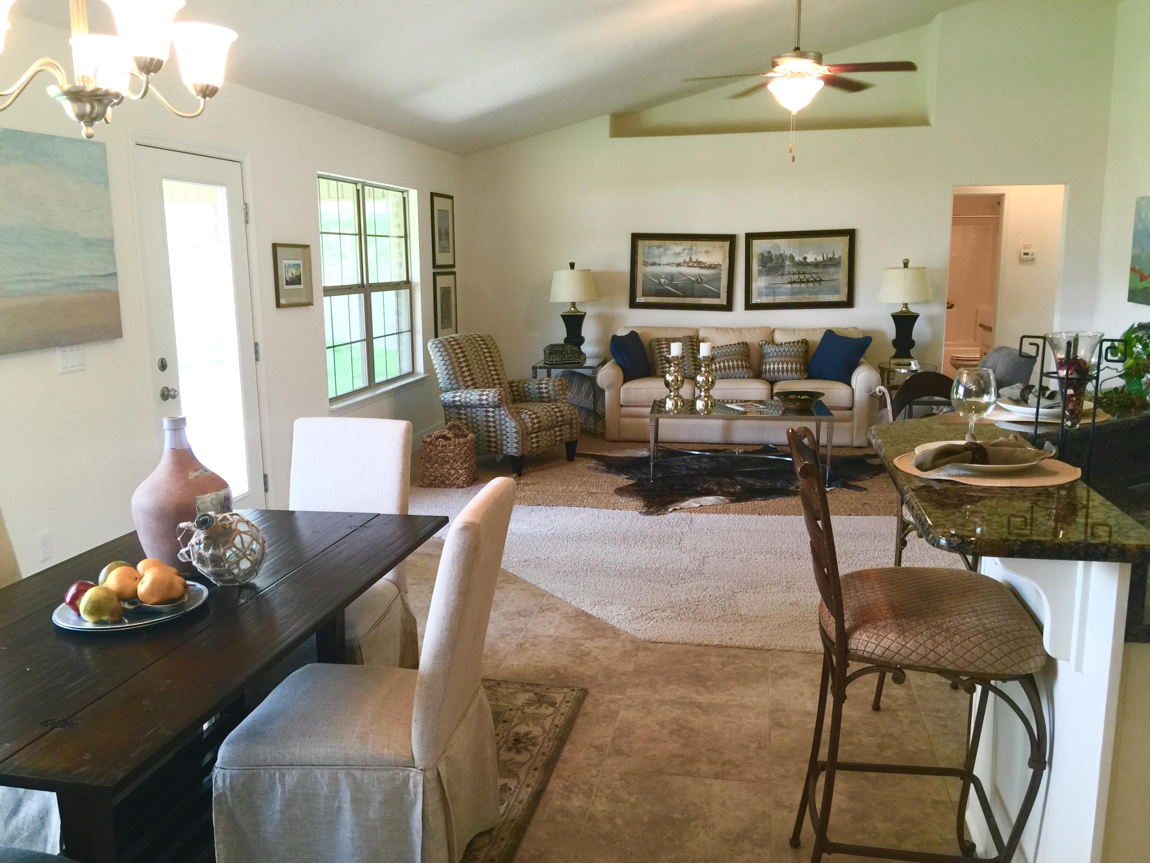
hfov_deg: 61.7
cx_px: 575
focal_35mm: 29
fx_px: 963
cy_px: 432
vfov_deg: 48.2
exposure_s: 1/15
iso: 32
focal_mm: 4.15
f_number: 2.2
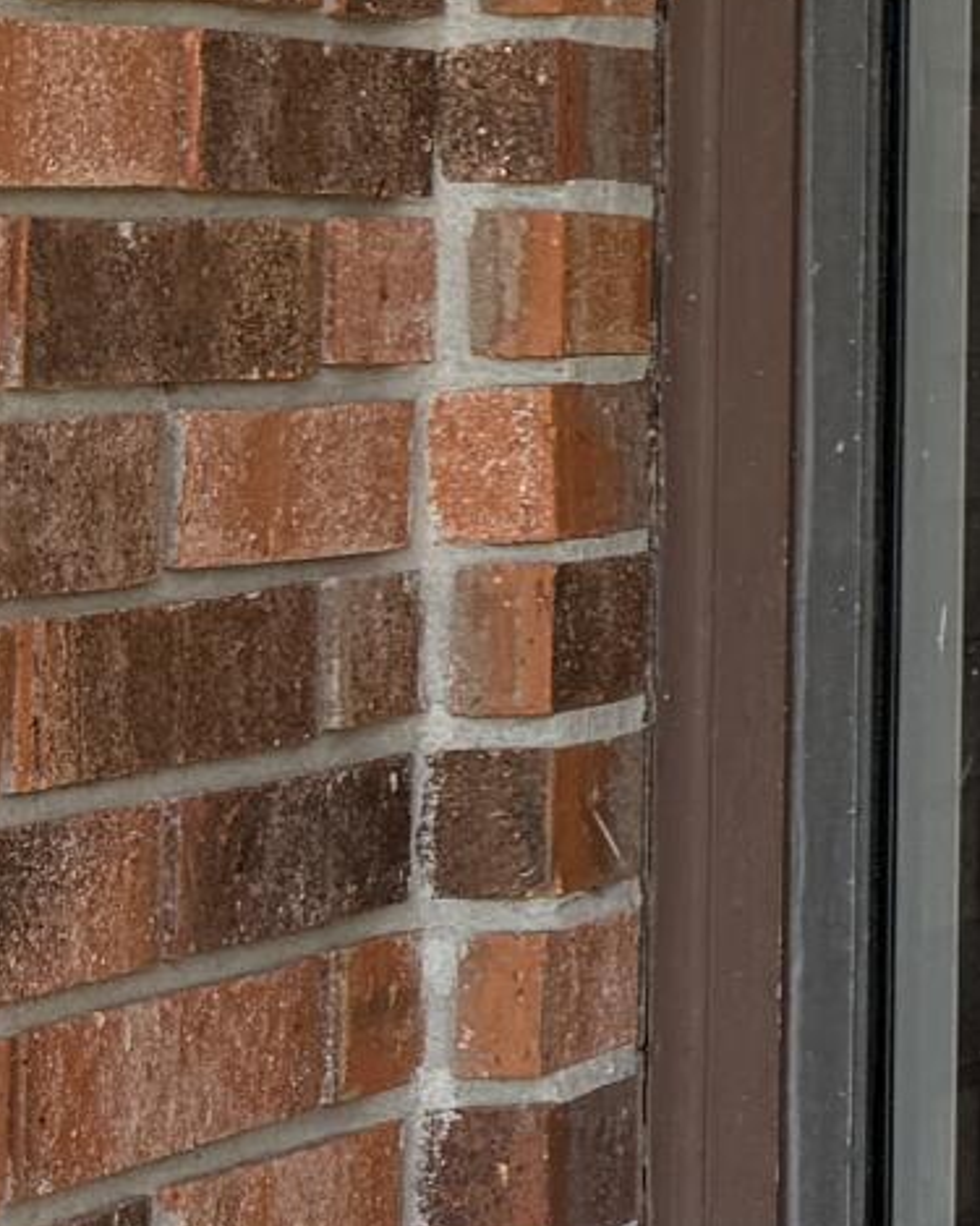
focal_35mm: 150
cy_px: -107
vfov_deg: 12.6
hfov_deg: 8.2
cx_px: 3261
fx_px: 5440
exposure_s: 1/467
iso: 80
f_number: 1.78
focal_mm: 6.76
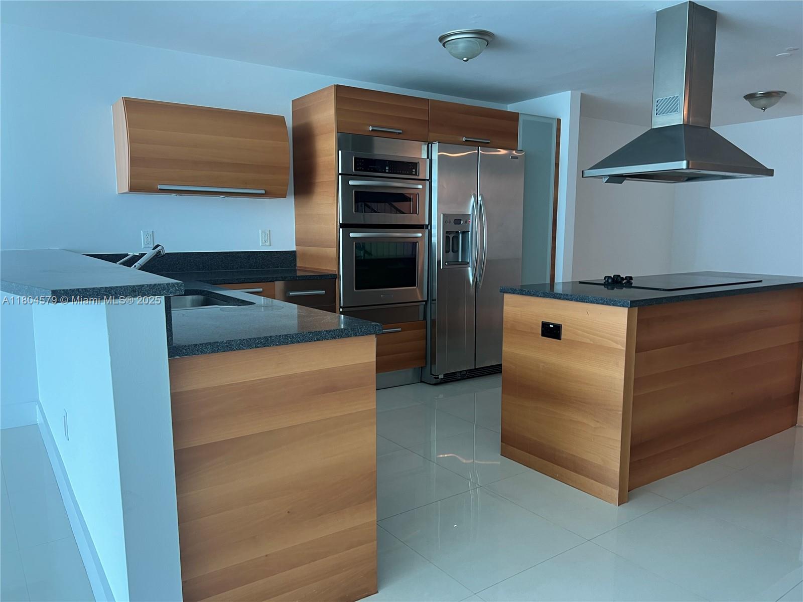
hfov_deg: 67.3
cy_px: 301
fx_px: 603
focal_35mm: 26
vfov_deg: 53.1
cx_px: 402
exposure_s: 1/60
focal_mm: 5.7
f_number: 1.5
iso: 100
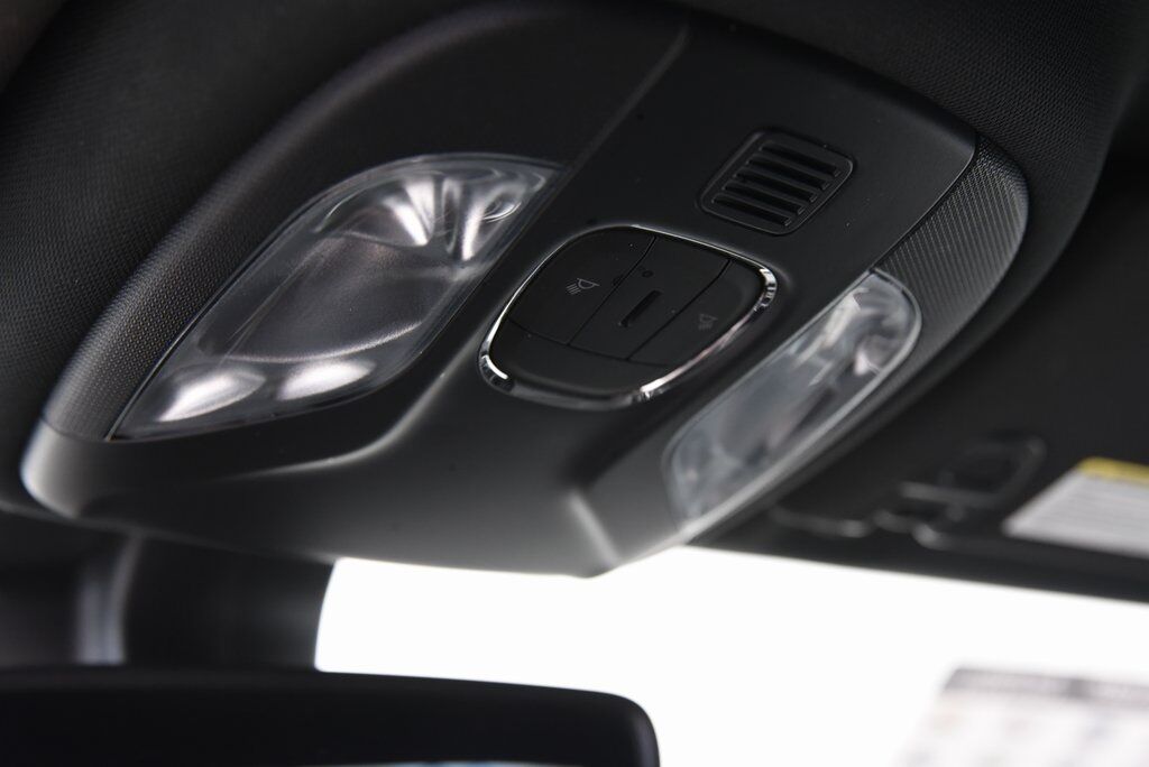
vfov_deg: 27.0
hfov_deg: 39.6
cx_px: 574
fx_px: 1597
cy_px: 384
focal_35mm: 50
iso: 2500
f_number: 4
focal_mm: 50
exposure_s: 1/15
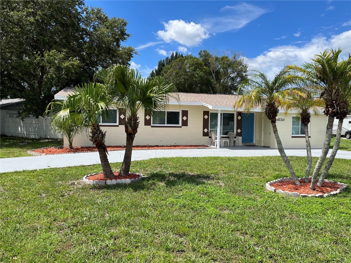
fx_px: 264
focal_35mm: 26
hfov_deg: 67.3
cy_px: 132
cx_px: 176
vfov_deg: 53.1
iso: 50
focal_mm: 5.1
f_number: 1.6
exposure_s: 1/3135
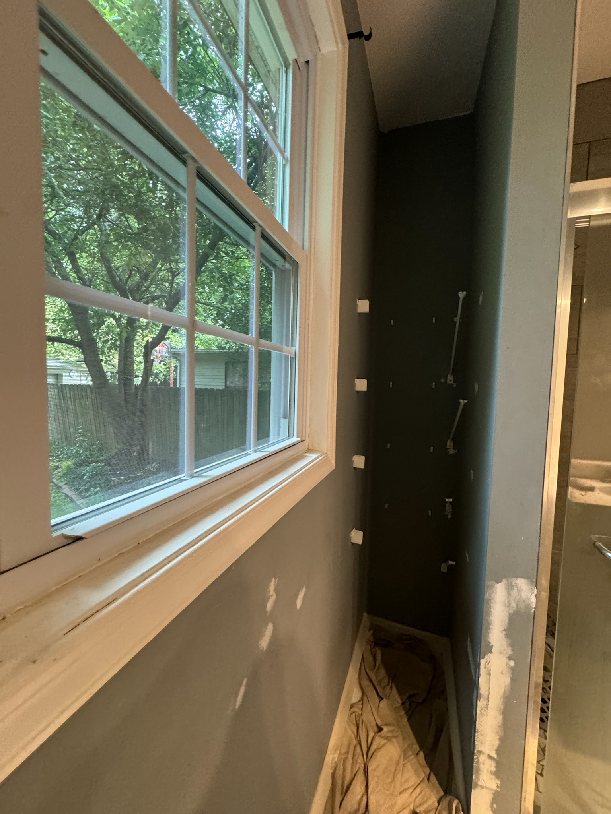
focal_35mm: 14
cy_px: 407
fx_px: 329
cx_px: 306
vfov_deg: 102.1
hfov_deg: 85.7
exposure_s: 1/60
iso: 500
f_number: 2.2
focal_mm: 2.22
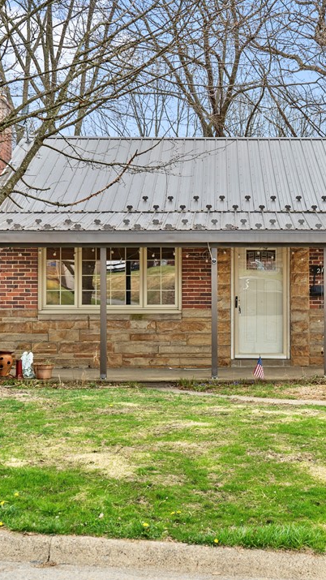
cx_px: 263
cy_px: 288
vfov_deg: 30.2
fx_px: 1076
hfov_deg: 17.1
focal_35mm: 70
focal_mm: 44
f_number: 8
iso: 125
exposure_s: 1/160
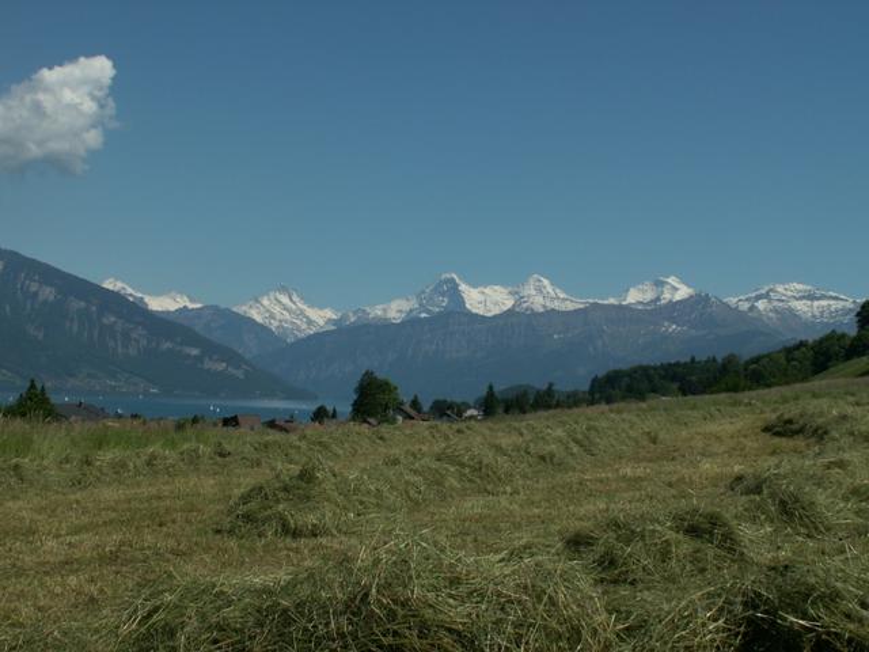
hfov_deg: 38.2
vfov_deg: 29.1
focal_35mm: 50
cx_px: 434
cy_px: 326
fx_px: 1255
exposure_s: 1/800
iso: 50
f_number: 5
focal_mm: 8.3
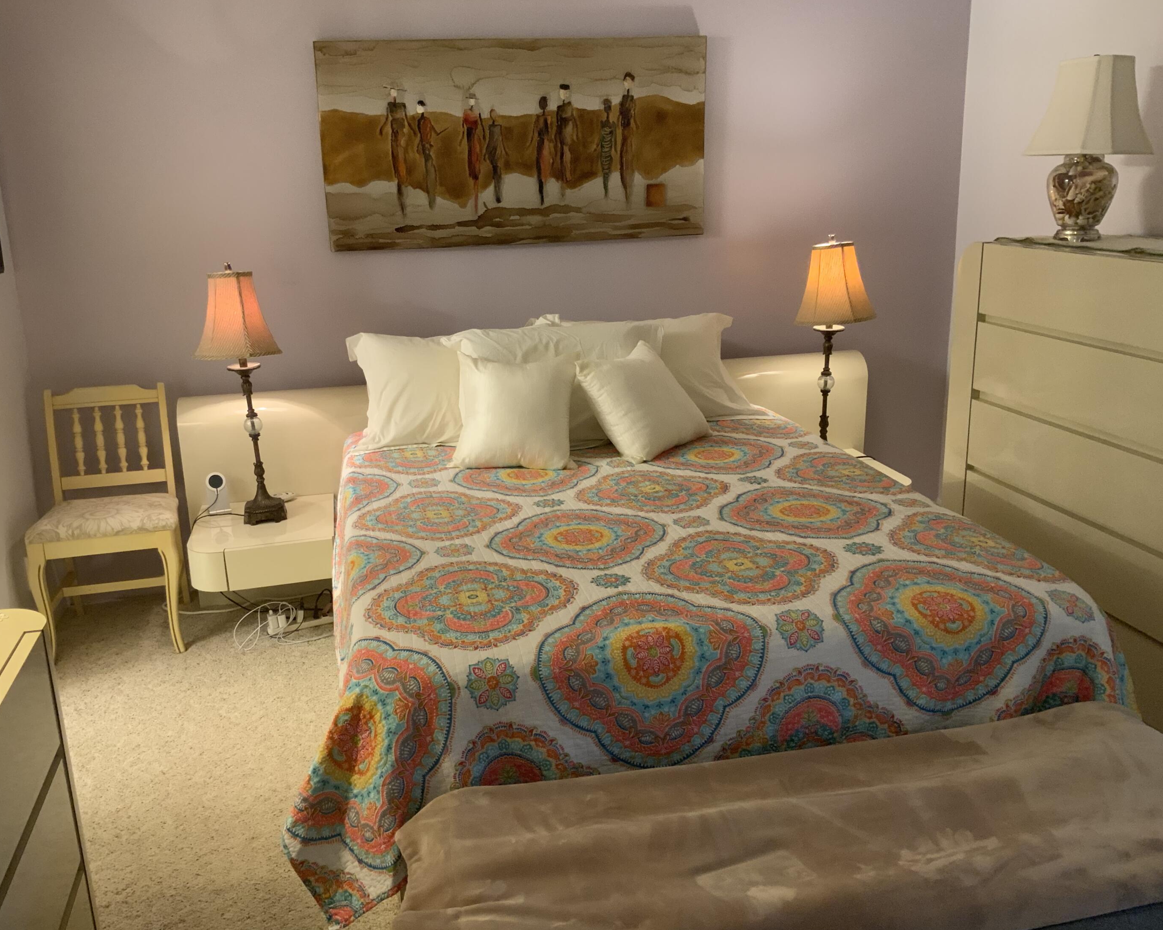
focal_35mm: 31
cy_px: 461
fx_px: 1067
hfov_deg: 57.1
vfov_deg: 47.1
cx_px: 537
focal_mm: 3
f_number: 1.8
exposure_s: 1/60
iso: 125
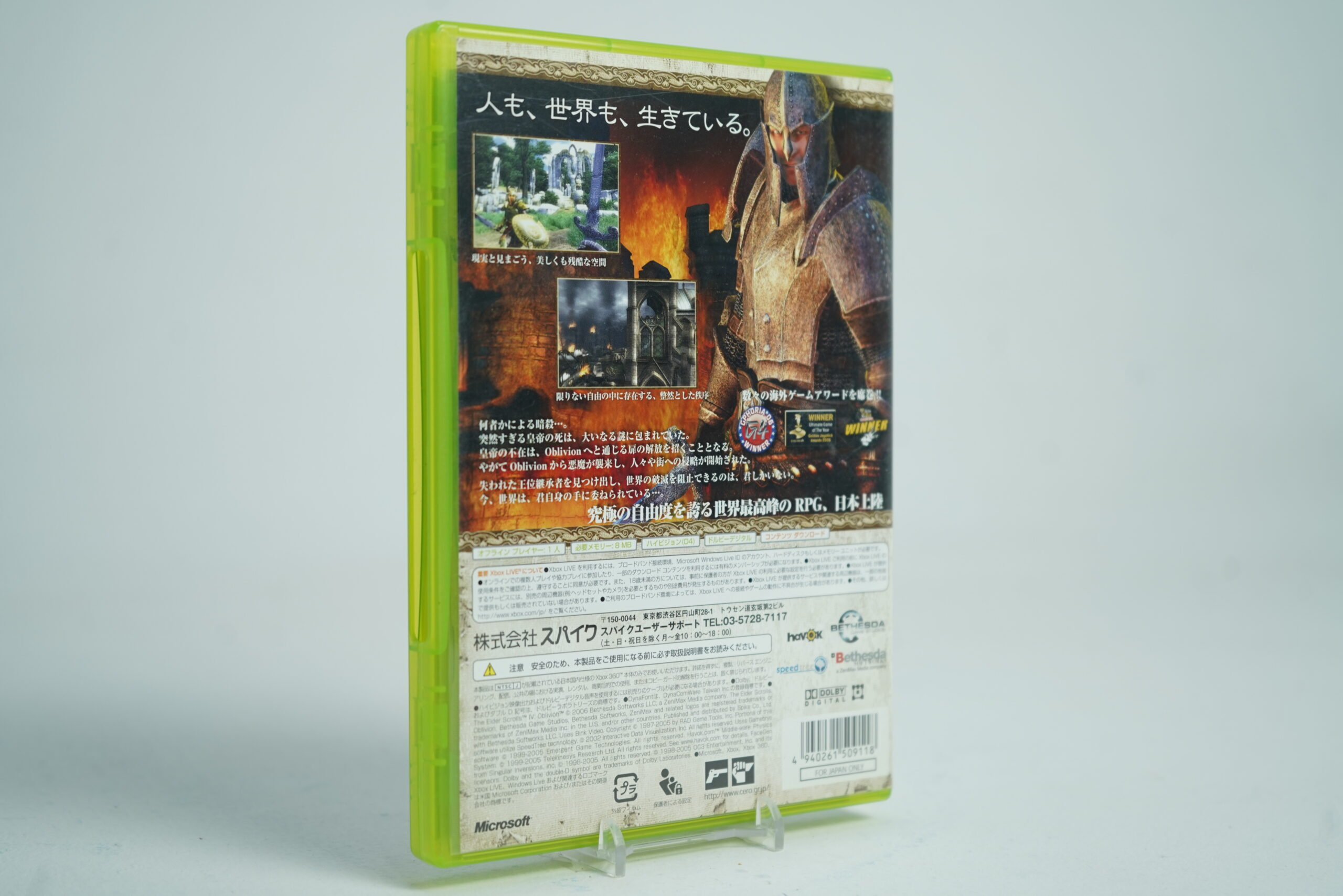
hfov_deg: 39.6
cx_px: 672
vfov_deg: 27.0
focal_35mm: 50
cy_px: 448
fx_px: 1865
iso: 250
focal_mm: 50
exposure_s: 1/50
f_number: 4.5
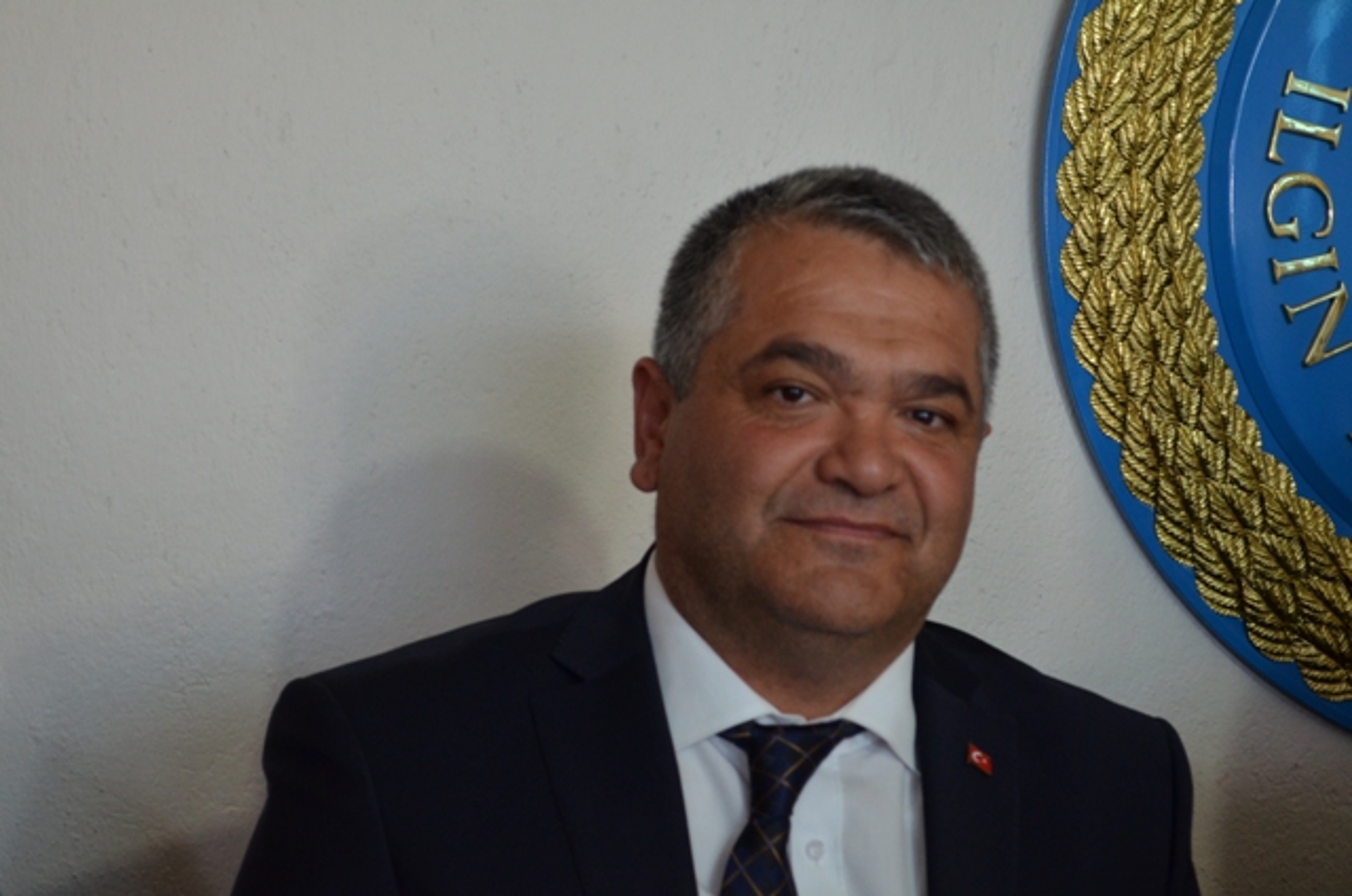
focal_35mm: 78
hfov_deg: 26.0
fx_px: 2923
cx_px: 676
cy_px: 448
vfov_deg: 17.4
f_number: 5.6
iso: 800
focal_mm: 52
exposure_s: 1/45
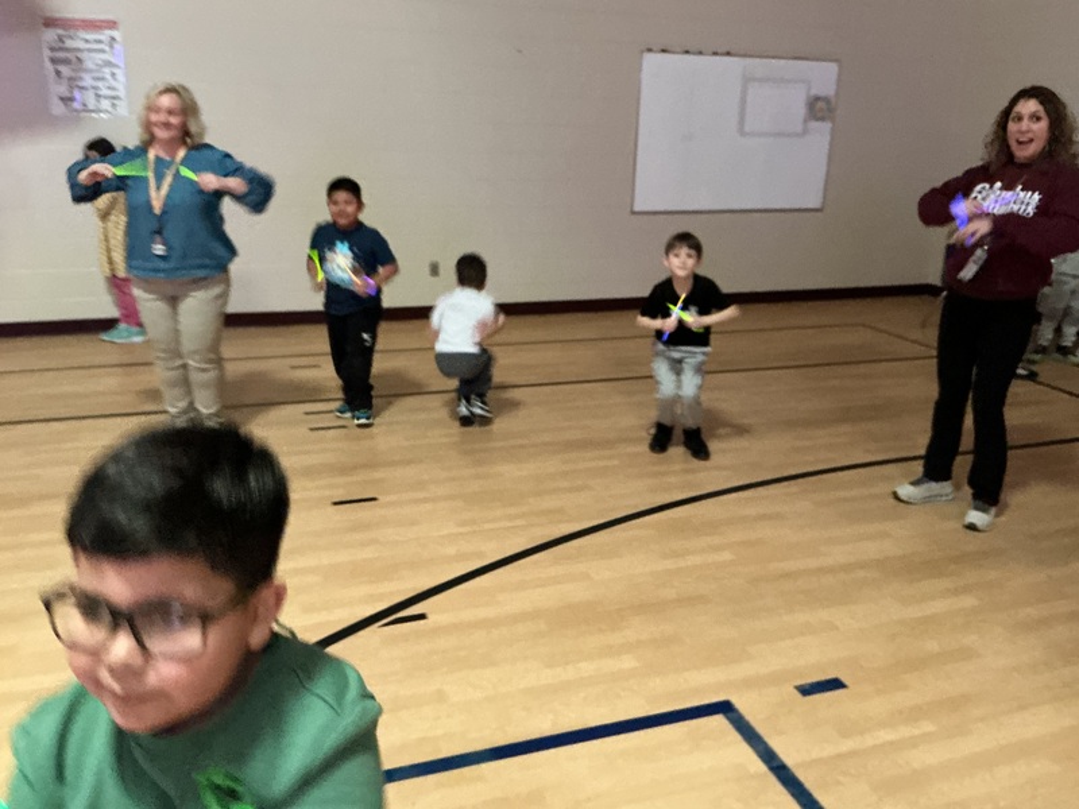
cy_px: 404
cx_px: 540
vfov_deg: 48.2
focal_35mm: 29
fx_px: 904
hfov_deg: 61.7
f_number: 1.8
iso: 500
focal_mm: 3
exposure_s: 1/20
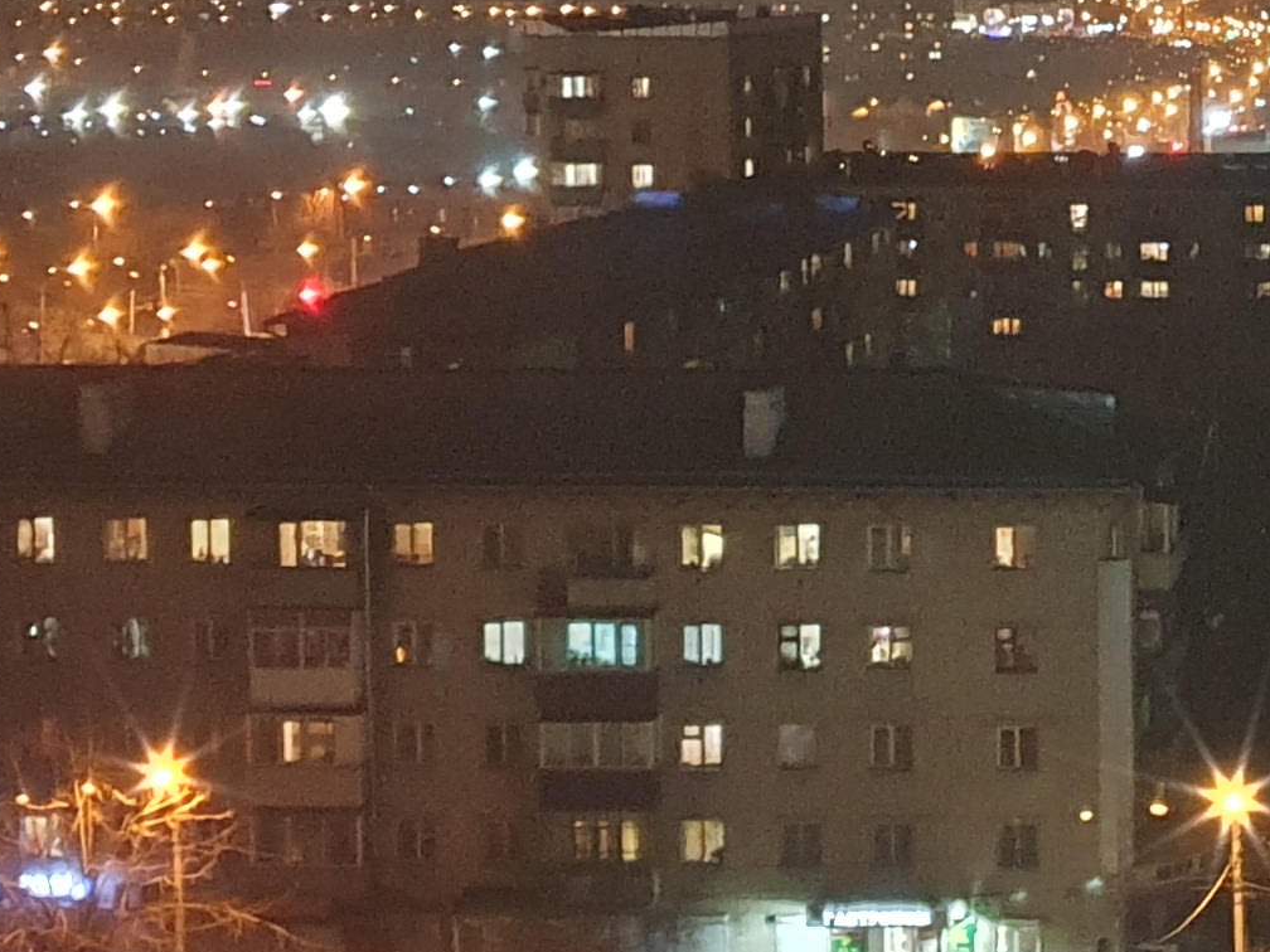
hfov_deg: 18.3
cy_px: 246
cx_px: 1332
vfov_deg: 14.2
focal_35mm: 104
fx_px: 3816
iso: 640
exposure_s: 1/10
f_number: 1.5
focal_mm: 4.32
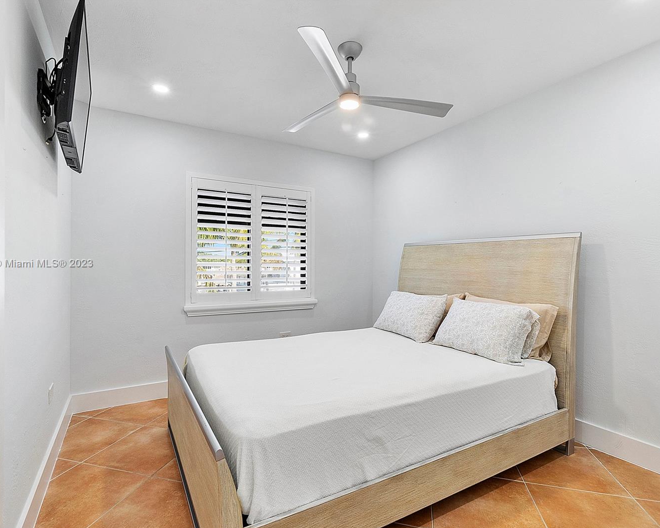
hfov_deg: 89.6
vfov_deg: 77.0
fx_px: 332
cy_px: 264
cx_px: 332
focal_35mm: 17
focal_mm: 10
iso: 160
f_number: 11
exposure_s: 1/8
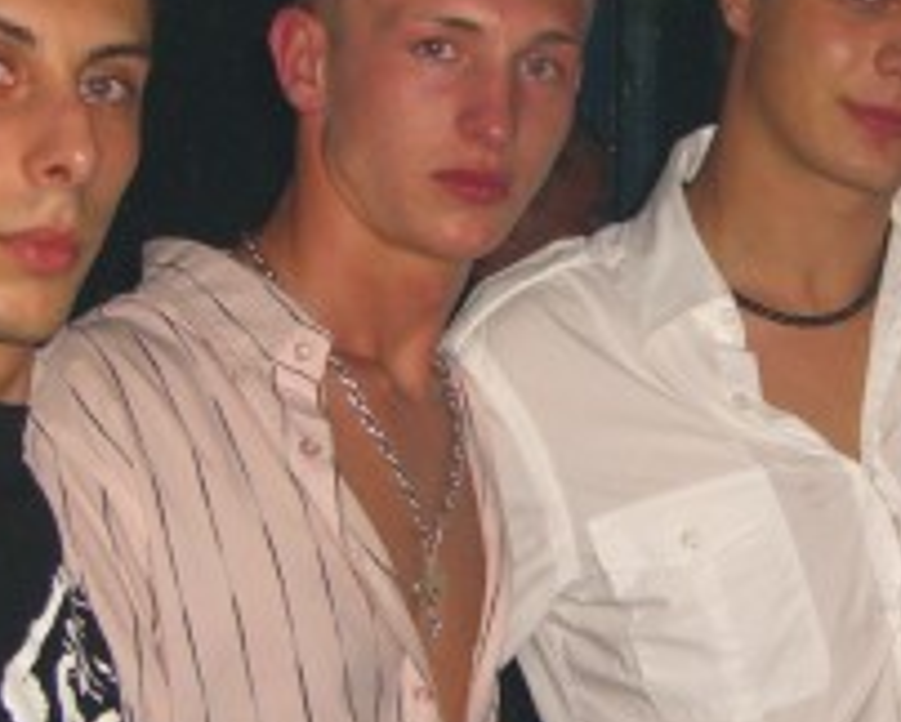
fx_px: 2936
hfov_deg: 17.3
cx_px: 745
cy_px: 406
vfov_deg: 14.0
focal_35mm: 110
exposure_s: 1/60
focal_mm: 7.9
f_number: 2.8
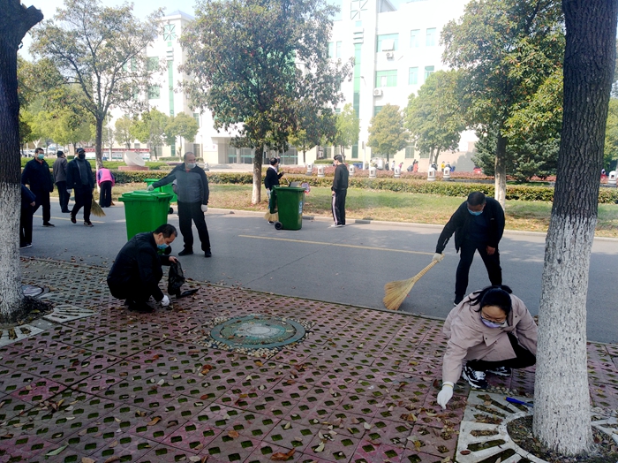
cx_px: 309
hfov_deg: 67.3
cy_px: 232
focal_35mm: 26
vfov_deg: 53.0
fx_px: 464
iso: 100
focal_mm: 3.83
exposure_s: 1/369
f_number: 2.2
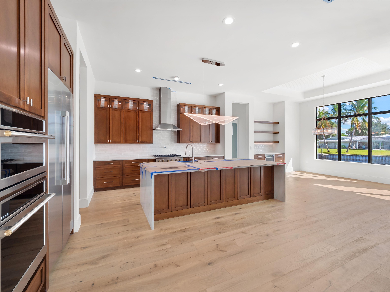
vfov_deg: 85.7
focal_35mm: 14
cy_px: 146
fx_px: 158
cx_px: 195
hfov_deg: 102.1
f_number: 7.1
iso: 200
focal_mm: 7
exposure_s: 1/15
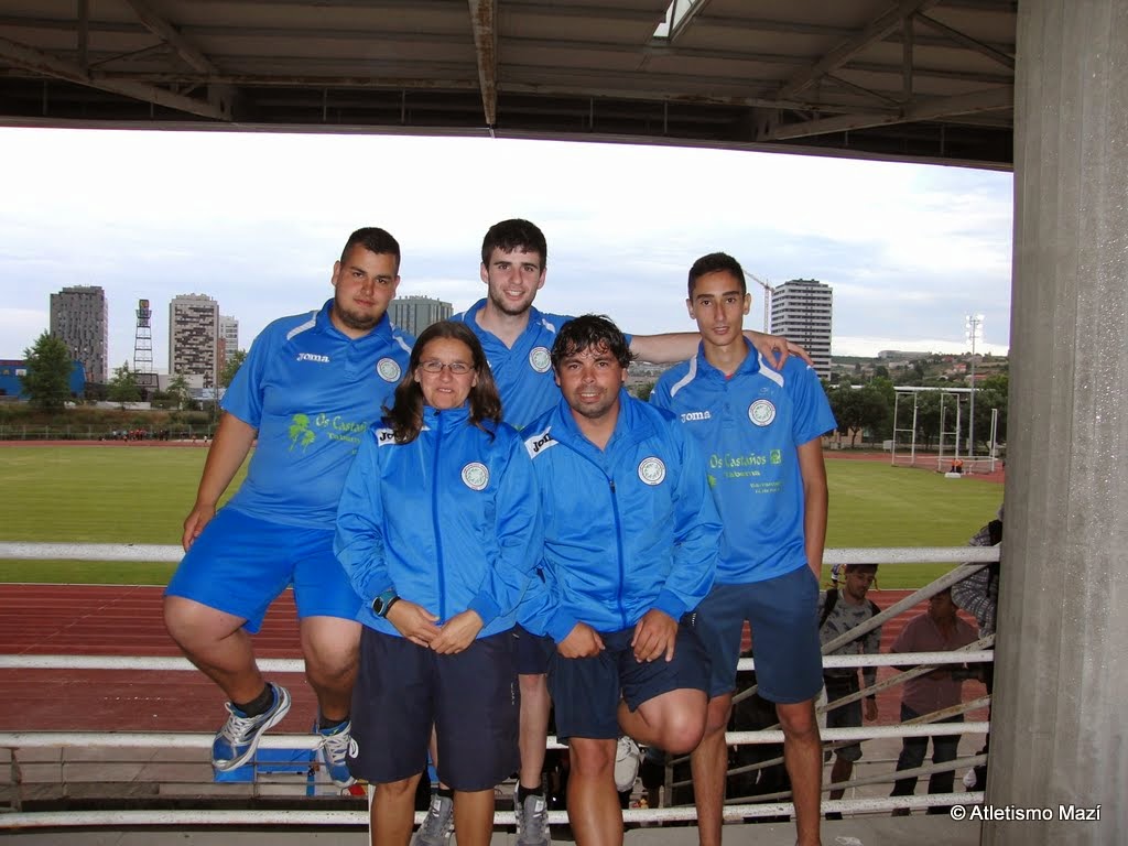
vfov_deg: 53.1
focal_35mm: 26
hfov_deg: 67.3
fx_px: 847
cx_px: 564
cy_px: 423
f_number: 2.8
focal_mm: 4.6
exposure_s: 1/200
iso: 100
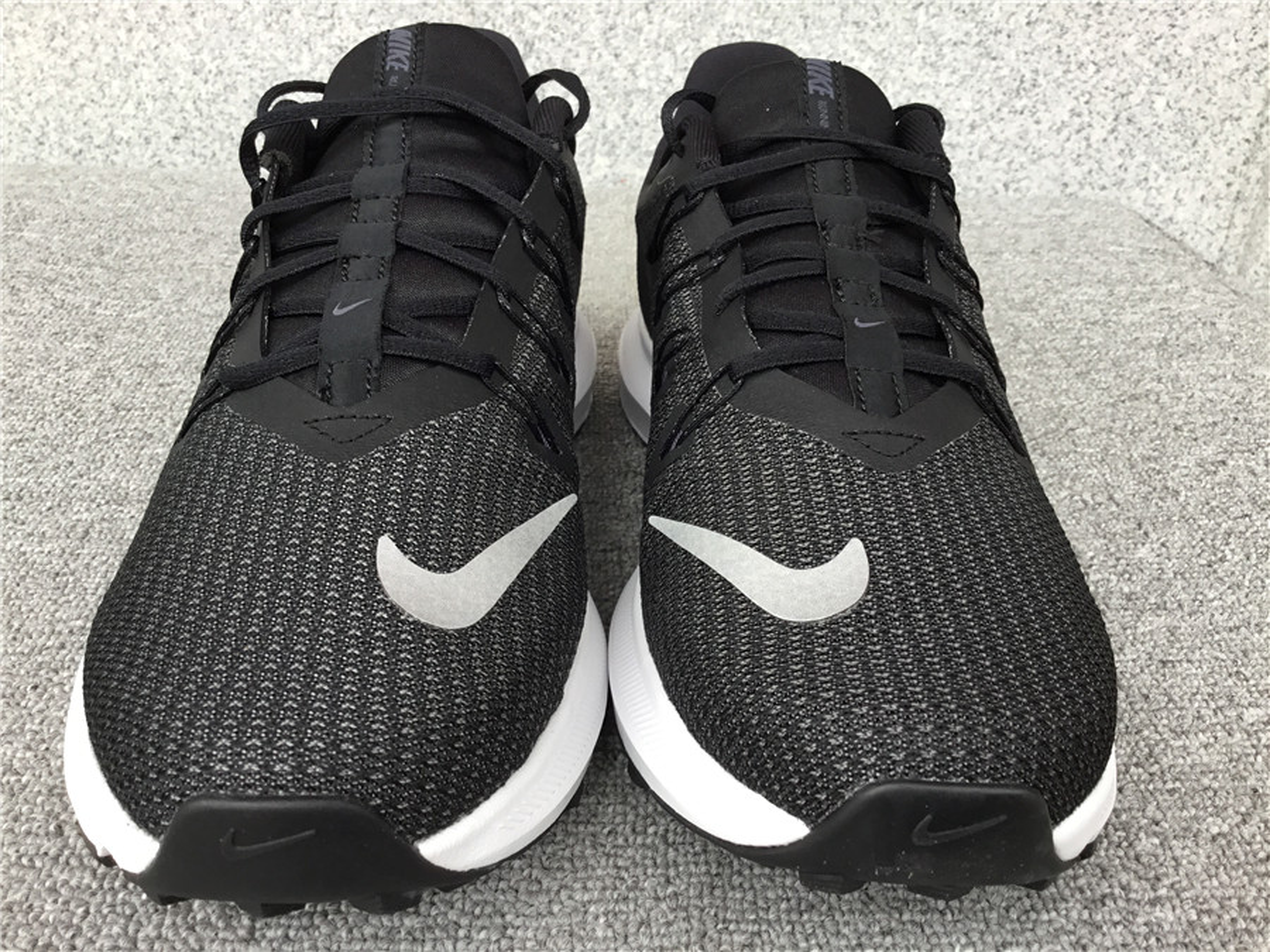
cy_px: 476
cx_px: 635
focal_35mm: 31
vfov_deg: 45.4
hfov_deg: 58.4
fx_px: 1137
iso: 50
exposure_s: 1/100
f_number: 2.4
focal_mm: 3.3
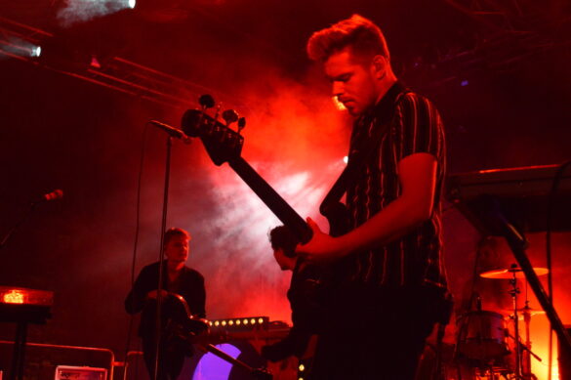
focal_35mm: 48
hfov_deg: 41.1
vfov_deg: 28.0
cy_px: 190
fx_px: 761
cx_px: 286
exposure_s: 1/125
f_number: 4.8
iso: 3200
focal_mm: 32
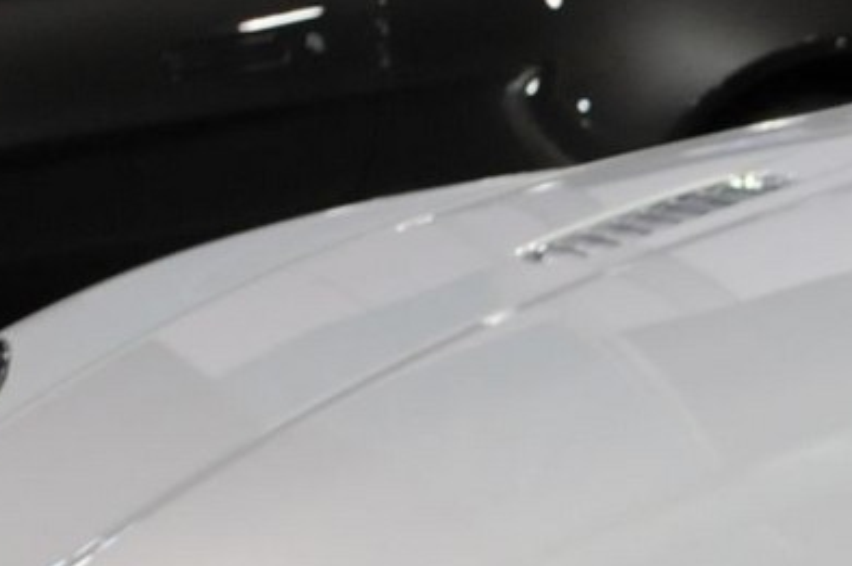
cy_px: 602
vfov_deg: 6.0
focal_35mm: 229
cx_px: 1776
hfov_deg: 8.5
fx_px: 5413
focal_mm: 24
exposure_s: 1/60
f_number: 4
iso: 800
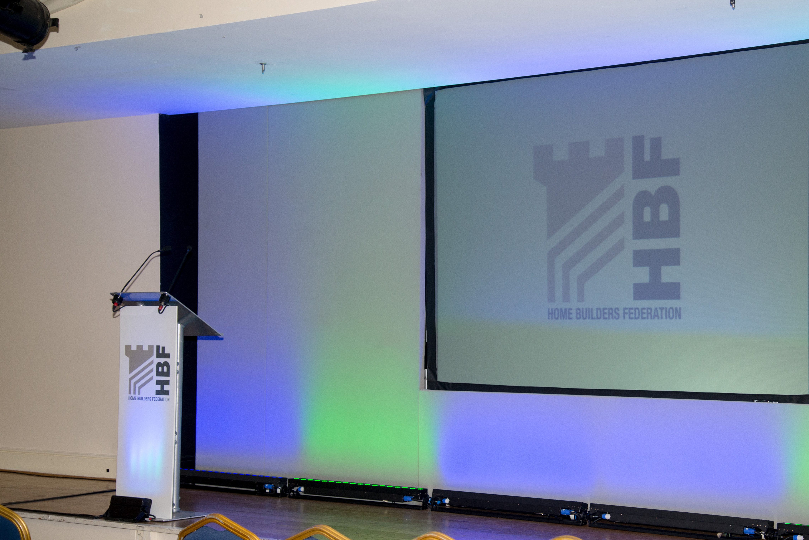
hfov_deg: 32.7
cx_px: 512
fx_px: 1371
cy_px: 318
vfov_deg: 22.3
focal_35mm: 61
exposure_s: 1/200
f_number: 4.2
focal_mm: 46
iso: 400
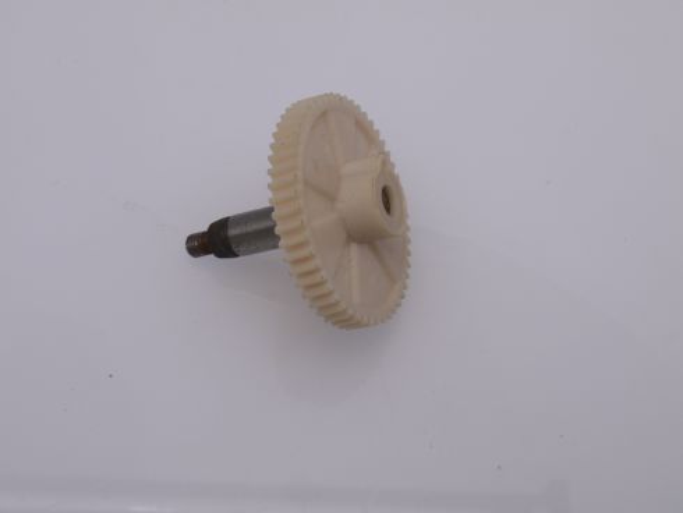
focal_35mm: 72
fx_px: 1421
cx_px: 342
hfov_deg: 27.0
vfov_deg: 20.5
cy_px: 256
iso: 200
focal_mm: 36
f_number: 22
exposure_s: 1/100
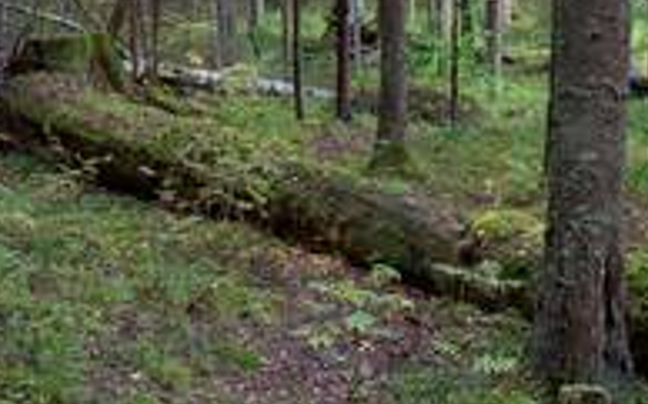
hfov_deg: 25.7
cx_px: 431
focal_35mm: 80
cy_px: 105
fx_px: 1412
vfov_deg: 16.2
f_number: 5.6
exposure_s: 1/60
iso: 1250
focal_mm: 38
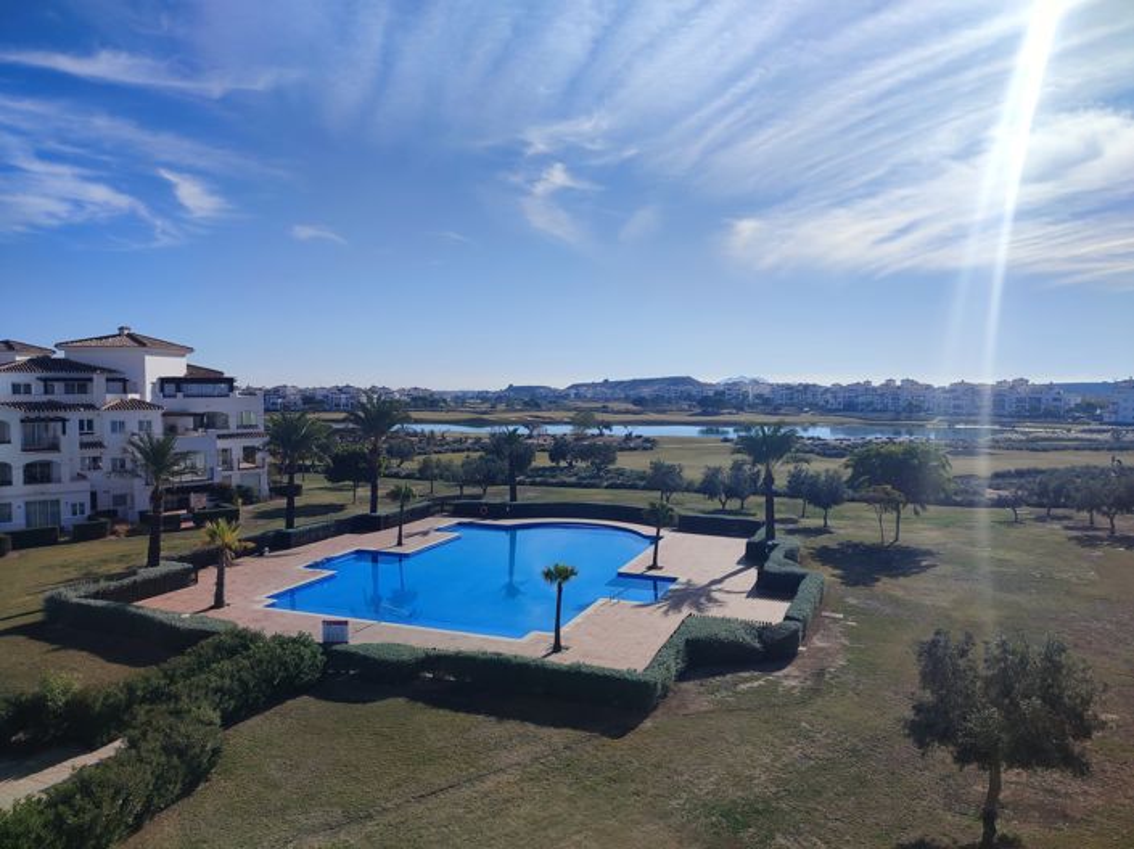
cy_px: 424
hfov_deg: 69.4
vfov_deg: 54.8
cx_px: 567
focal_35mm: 25
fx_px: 819
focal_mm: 6.04
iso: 51
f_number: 1.9
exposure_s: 1/1831
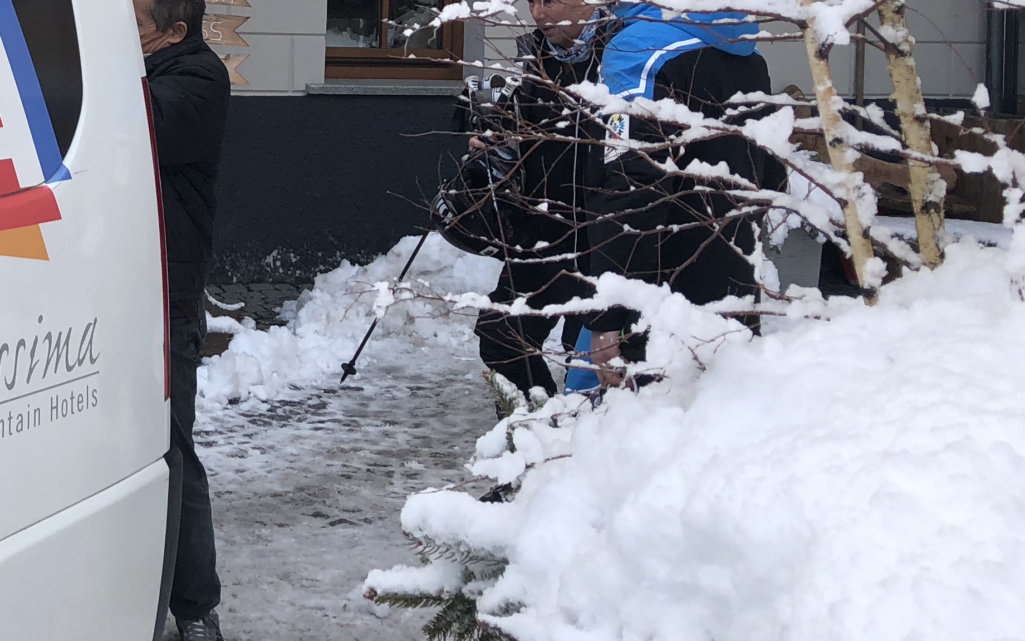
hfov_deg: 29.4
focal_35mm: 65
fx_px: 1816
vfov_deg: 18.9
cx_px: -11
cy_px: -123
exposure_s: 1/623
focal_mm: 3.99
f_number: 1.8
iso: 20
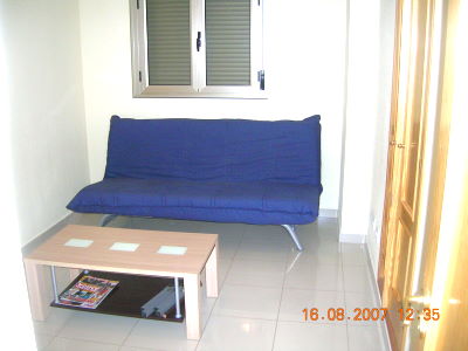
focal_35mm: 35
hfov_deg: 52.6
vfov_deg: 40.7
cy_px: 176
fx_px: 473
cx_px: 234
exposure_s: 1/60.1
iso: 197
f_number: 2.8
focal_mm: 5.4
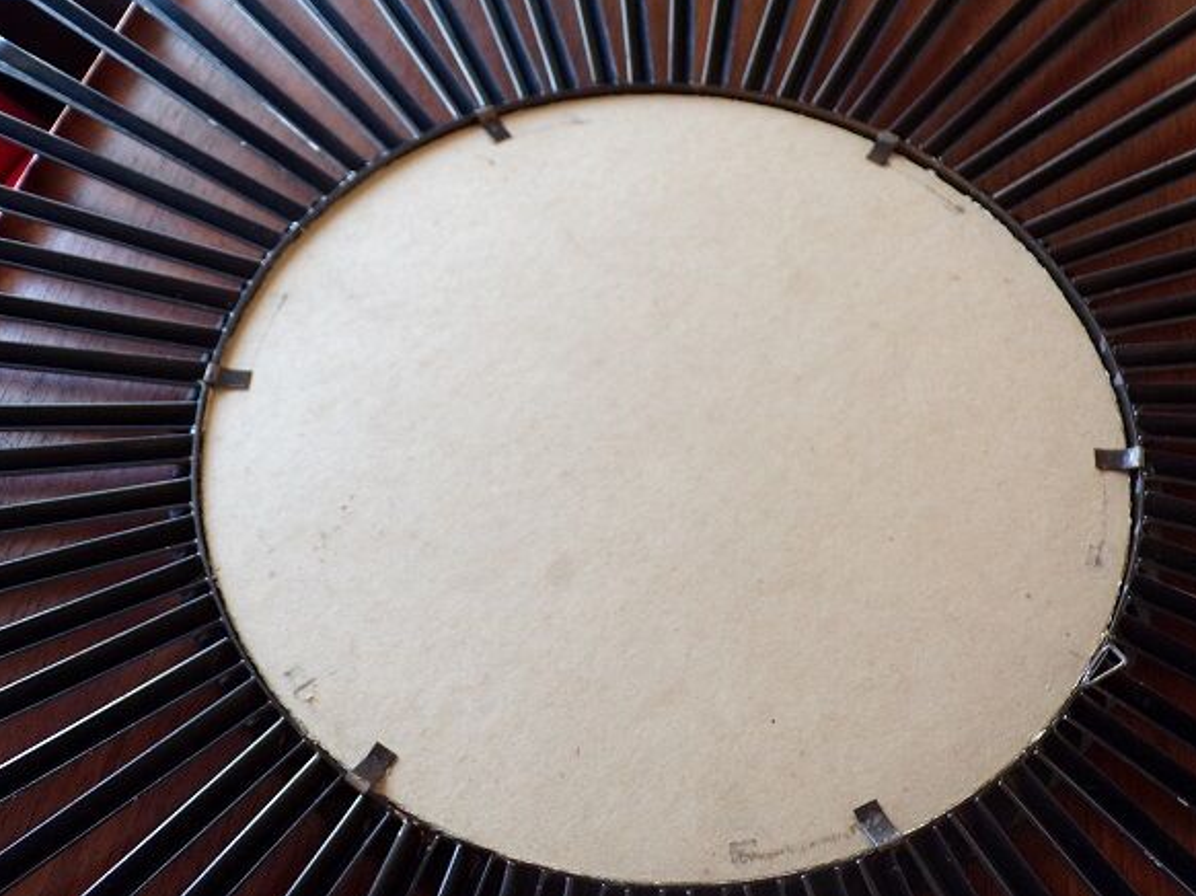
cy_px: 436
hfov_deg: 55.4
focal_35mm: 33
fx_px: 1140
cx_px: 608
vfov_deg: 42.9
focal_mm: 5.8
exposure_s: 1/20
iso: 211
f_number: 3.2
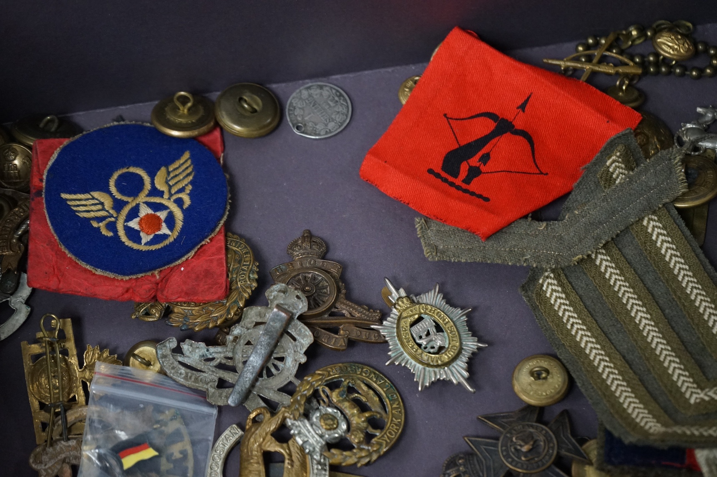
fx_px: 1393
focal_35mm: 70
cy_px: 238
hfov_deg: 28.9
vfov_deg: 19.4
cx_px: 358
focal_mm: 70
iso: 3200
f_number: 6.3
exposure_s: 1/100
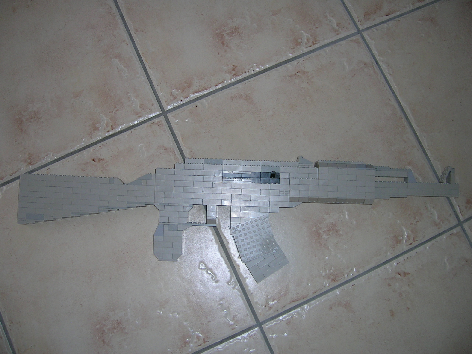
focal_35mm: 35
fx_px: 477
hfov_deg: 52.6
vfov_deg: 40.7
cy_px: 177
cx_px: 236
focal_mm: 5.4
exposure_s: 1/60.1
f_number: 2.8
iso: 50
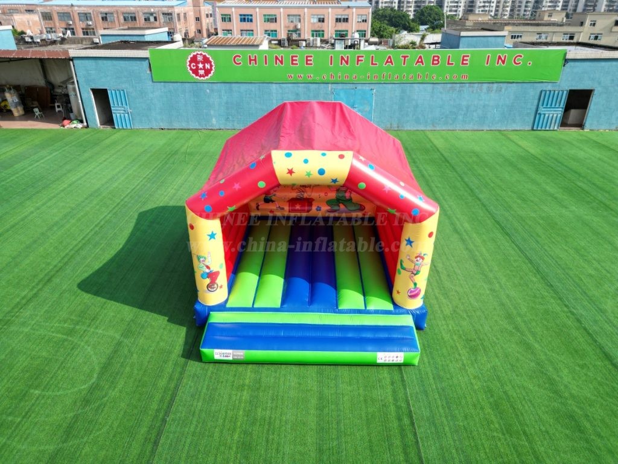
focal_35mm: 24
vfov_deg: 56.8
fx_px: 428
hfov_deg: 71.6
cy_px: 232
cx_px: 309
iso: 110
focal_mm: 6.72
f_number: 1.7
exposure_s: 1/2000
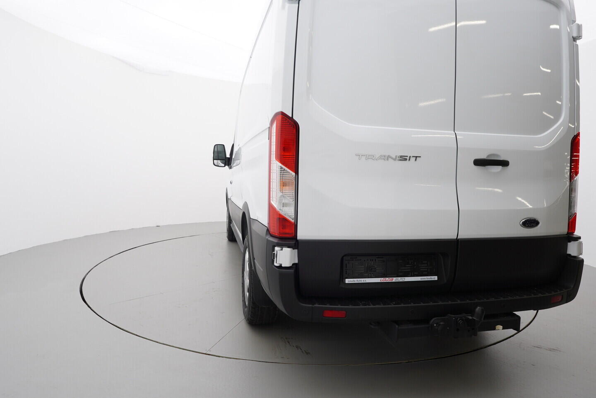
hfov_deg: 77.3
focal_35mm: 22
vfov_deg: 56.2
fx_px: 373
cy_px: 199
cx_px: 298
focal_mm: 15
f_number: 5.6
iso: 200
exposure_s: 1/80
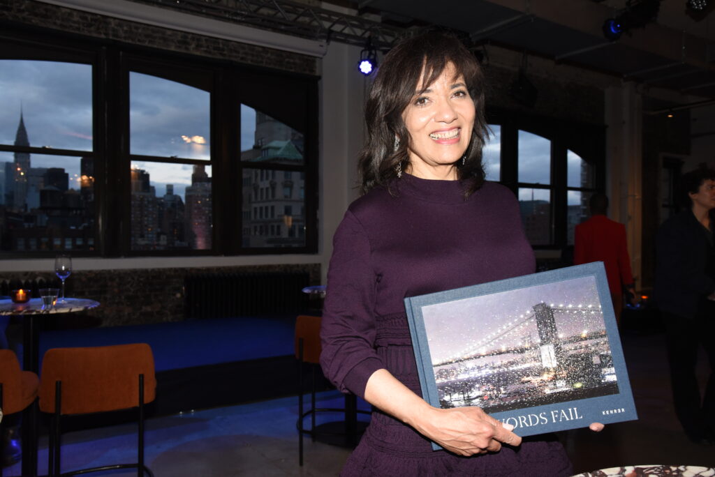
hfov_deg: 60.3
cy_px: 238
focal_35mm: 31
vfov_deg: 42.4
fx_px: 616
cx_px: 358
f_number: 8
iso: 2000
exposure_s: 1/125
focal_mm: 31
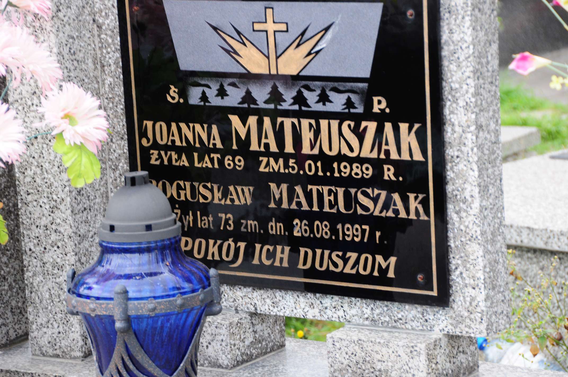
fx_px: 2246
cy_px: 188
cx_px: 284
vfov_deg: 9.6
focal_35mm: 142
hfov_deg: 14.4
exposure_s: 1/125
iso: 640
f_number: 7.1
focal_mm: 95
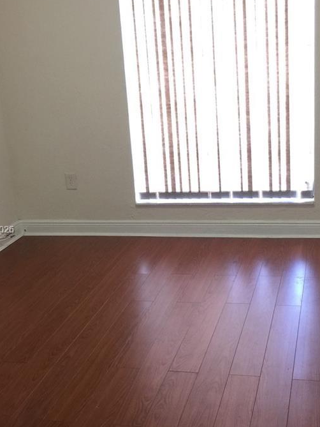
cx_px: 183
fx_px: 641
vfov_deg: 36.8
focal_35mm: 52
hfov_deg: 28.0
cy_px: 230
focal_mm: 4.15
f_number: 2.2
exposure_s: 1/15
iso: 64
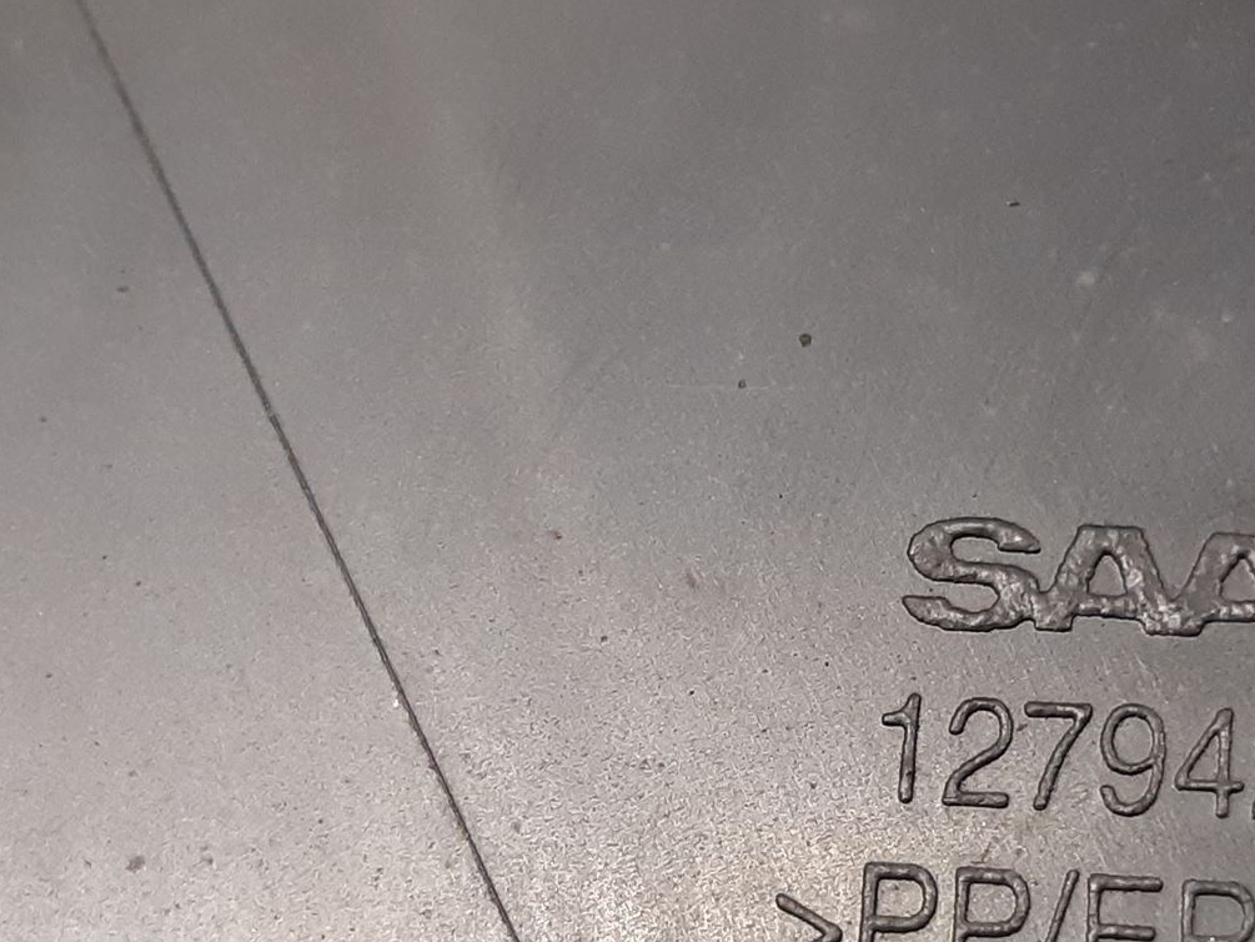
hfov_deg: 35.9
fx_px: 1922
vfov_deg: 27.1
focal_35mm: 53
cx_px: 820
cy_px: 725
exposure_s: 1/50
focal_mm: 3.93
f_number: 1.7
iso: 200
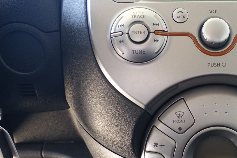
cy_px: 84
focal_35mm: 46
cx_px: 203
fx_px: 303
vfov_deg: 29.2
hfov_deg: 40.2
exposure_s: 1/30
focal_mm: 8.8
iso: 250
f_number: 1.8
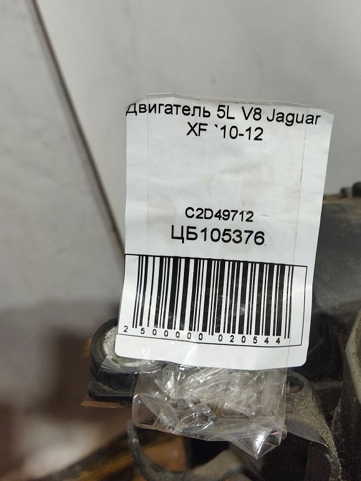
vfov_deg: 44.7
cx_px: 236
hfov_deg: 34.1
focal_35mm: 42
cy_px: 220
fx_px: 584
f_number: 1.79
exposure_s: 1/50
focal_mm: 4.71
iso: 119
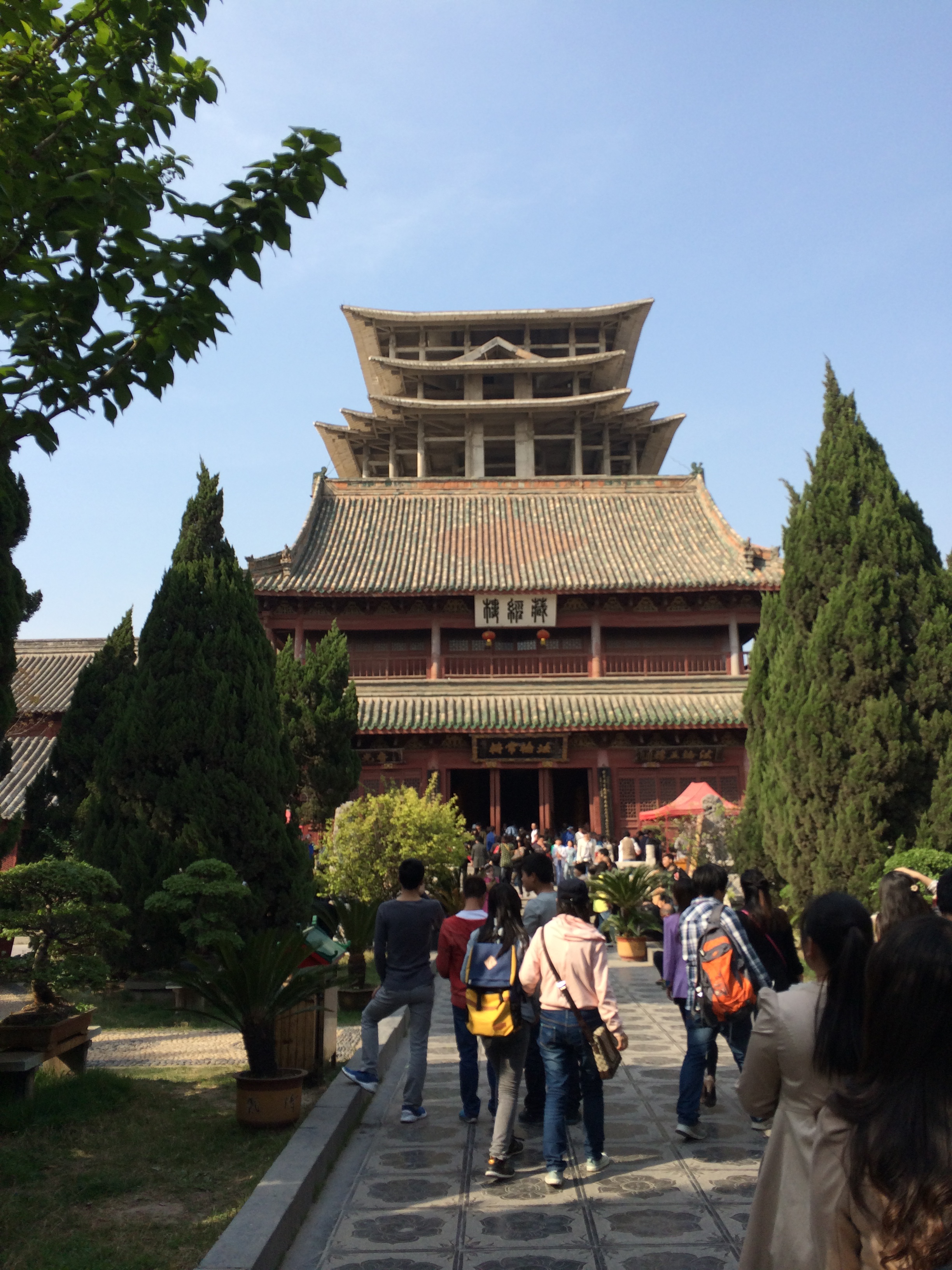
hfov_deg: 46.8
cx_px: 476
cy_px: 635
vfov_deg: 60.0
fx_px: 1100
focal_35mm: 30
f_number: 2.2
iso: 32
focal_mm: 4.12
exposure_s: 1/1466
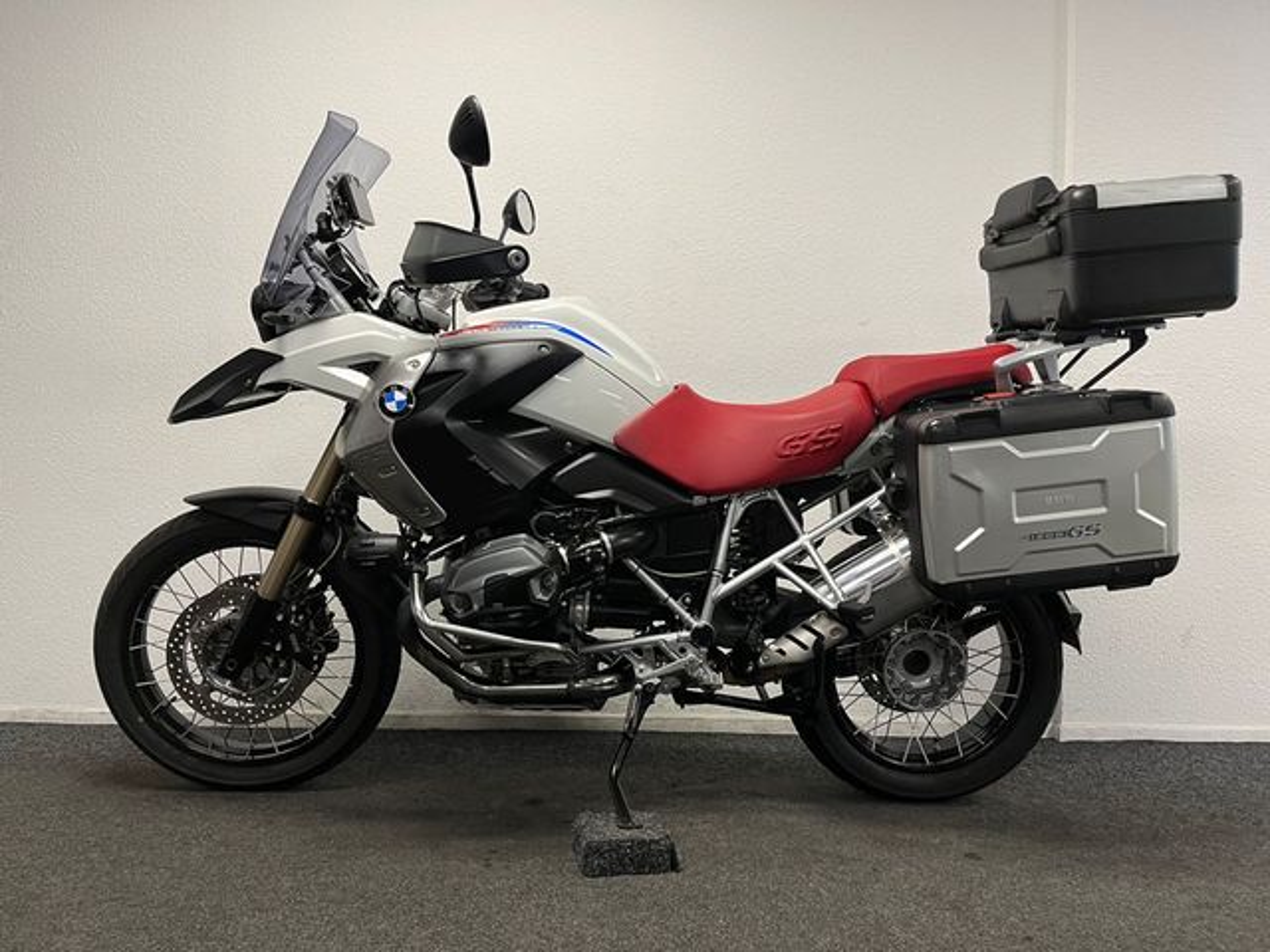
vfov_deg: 53.1
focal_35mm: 26
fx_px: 954
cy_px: 476
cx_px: 635
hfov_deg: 67.3
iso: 80
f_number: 1.6
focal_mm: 5.1
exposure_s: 1/50
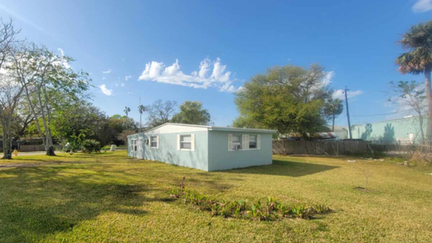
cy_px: 142
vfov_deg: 70.0
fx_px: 172
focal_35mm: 15
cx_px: 207
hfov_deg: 102.9
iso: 50
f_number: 2.2
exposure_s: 1/1521
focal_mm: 2.2
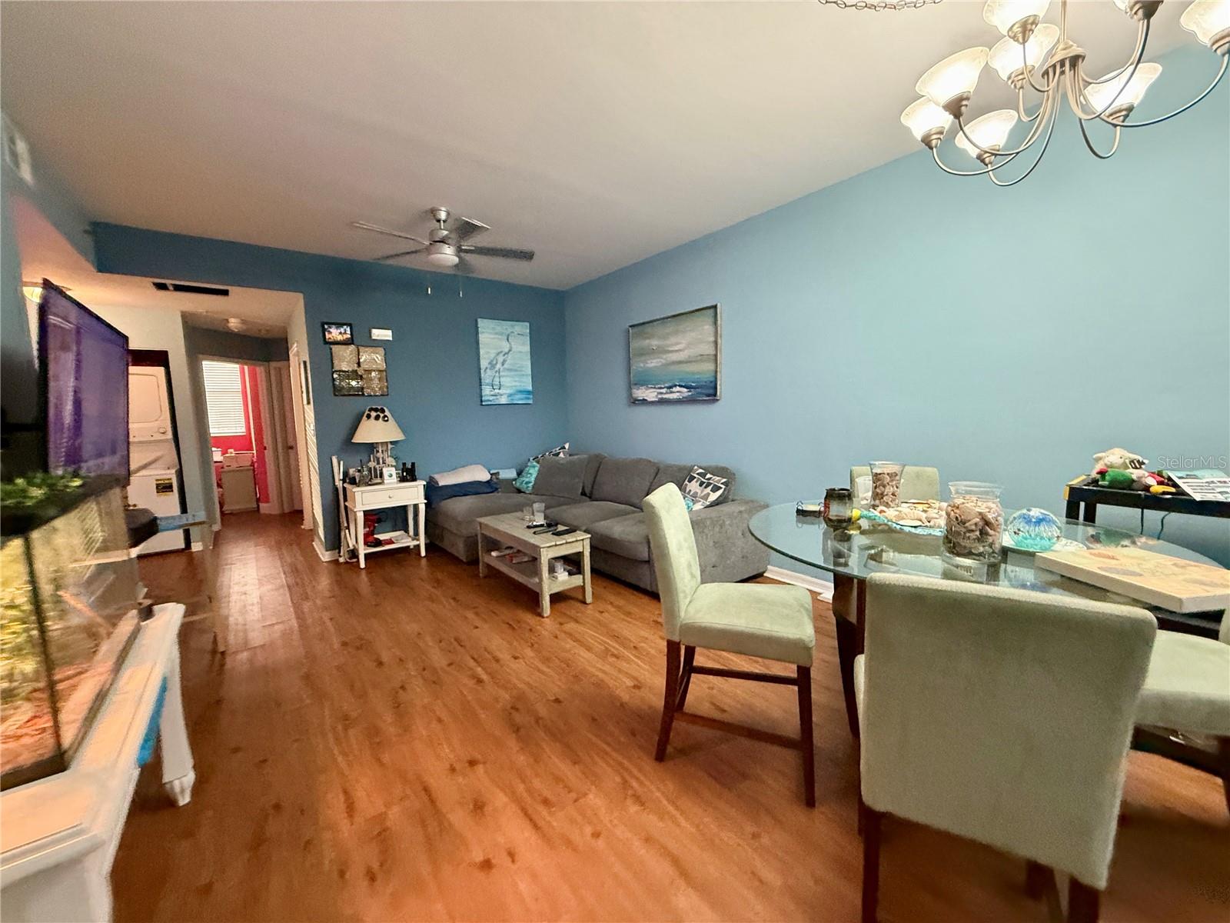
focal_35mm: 14
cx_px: 615
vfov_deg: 85.7
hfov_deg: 102.1
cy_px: 462
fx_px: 497
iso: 500
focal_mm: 2.22
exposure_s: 1/60
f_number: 2.2
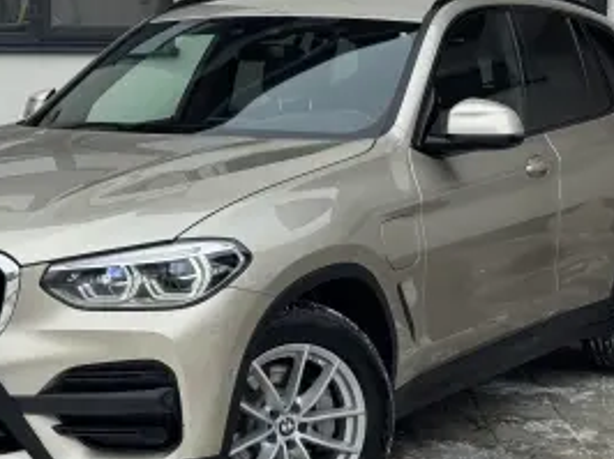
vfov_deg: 22.5
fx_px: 1152
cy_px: 261
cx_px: 210
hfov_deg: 29.7
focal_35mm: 65
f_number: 1.78
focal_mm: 6.76
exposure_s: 1/1637
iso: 64
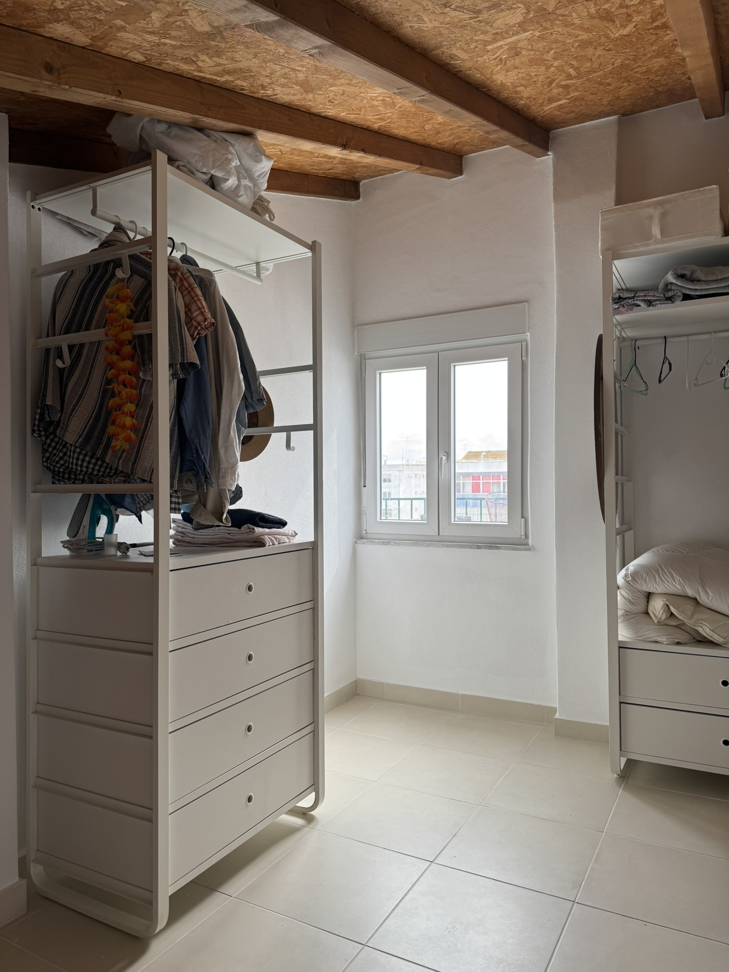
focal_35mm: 24
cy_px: 486
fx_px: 674
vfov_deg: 71.6
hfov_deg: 56.8
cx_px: 364
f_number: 1.78
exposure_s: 1/199
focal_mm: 6.76
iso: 64
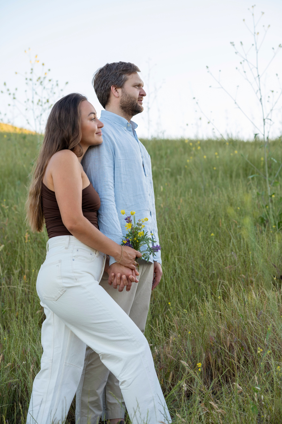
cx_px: 141
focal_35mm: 85
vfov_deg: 23.9
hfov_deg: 16.1
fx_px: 999
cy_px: 212
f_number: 4
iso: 200
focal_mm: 85
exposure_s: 1/160
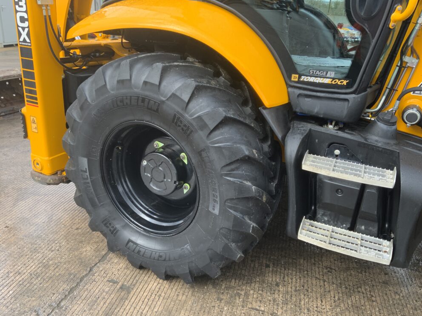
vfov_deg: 46.8
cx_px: 211
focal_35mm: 30
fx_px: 366
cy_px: 162
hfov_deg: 60.0
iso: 16
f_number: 1.8
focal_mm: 3
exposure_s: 1/122
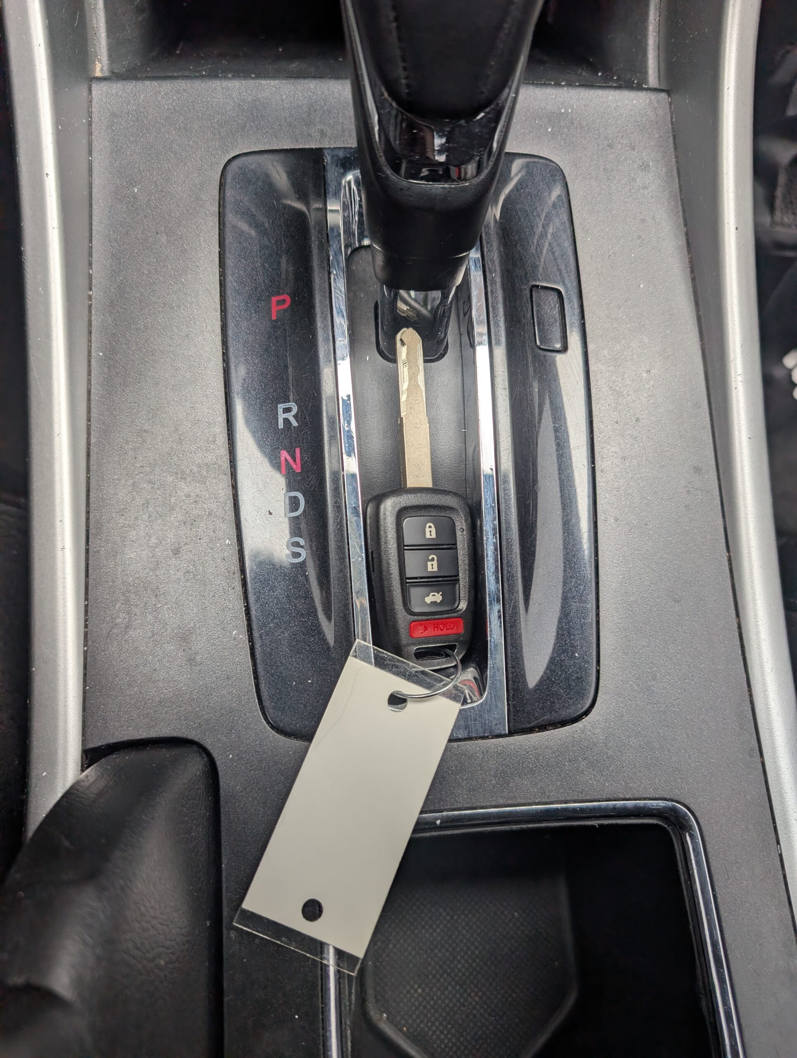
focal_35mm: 24
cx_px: 398
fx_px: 735
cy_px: 529
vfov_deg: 71.5
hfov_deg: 56.9
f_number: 1.68
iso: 63
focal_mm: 6.9
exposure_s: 1/113
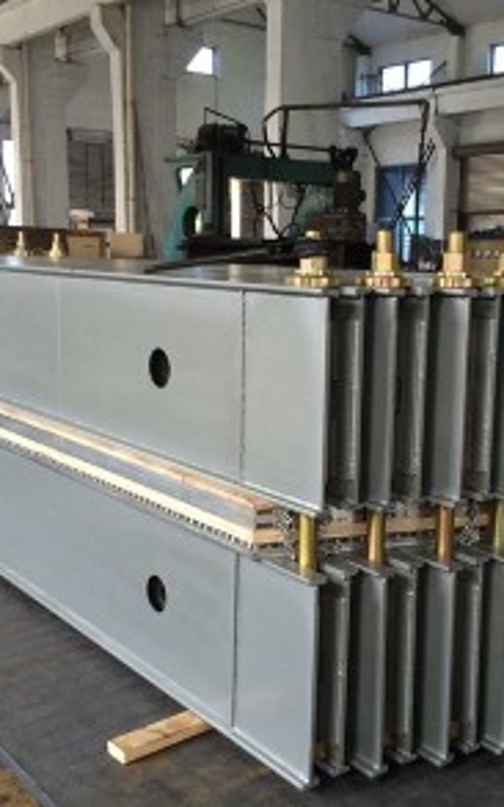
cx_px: 267
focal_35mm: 42
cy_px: 408
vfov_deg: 47.2
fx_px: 923
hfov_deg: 30.5
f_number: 2.2
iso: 125
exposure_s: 1/30
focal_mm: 4.15
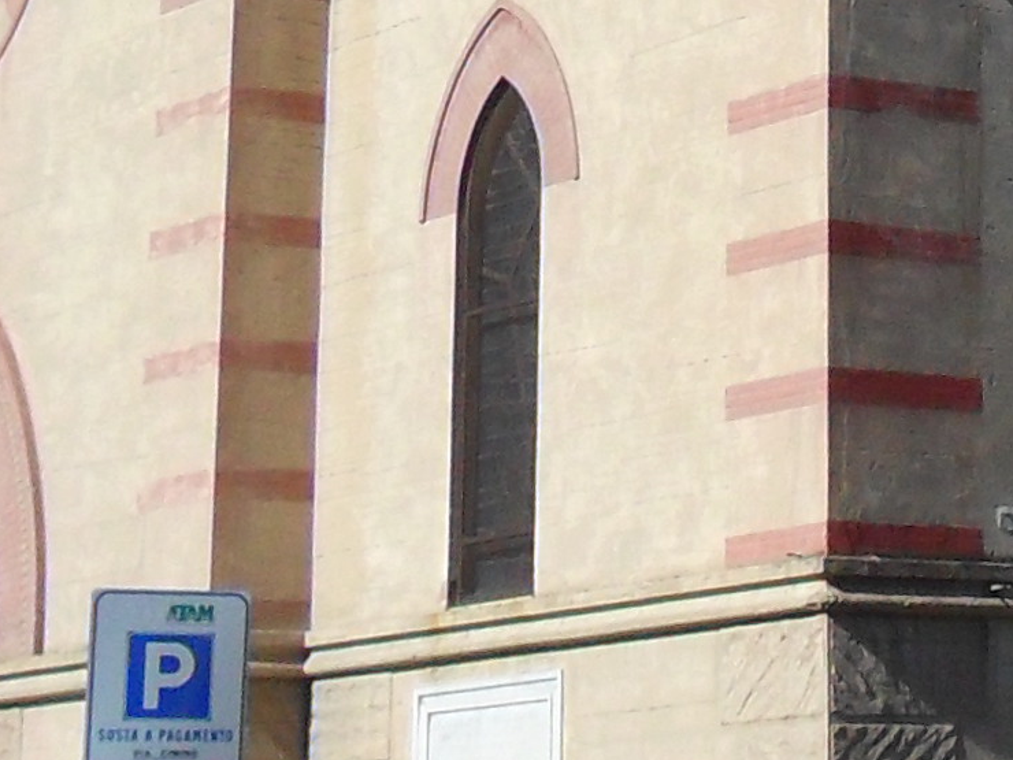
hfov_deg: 12.8
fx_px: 4273
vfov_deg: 10.0
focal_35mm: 146
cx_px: 1547
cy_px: -215
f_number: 8.9
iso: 100
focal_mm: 4.9
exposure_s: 1/180
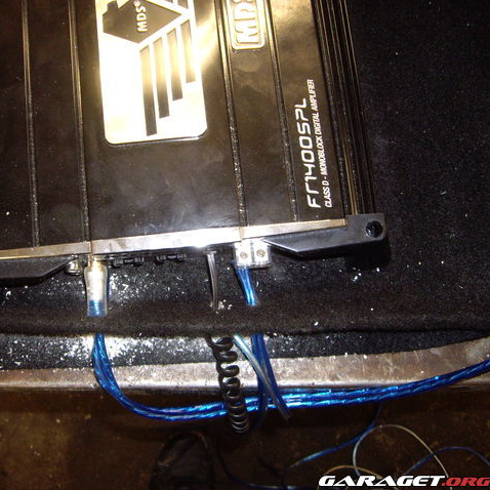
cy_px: 245
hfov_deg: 37.2
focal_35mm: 45
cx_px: 166
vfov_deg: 37.6
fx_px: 721
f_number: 2.7
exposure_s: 1/40
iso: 200
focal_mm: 6.2
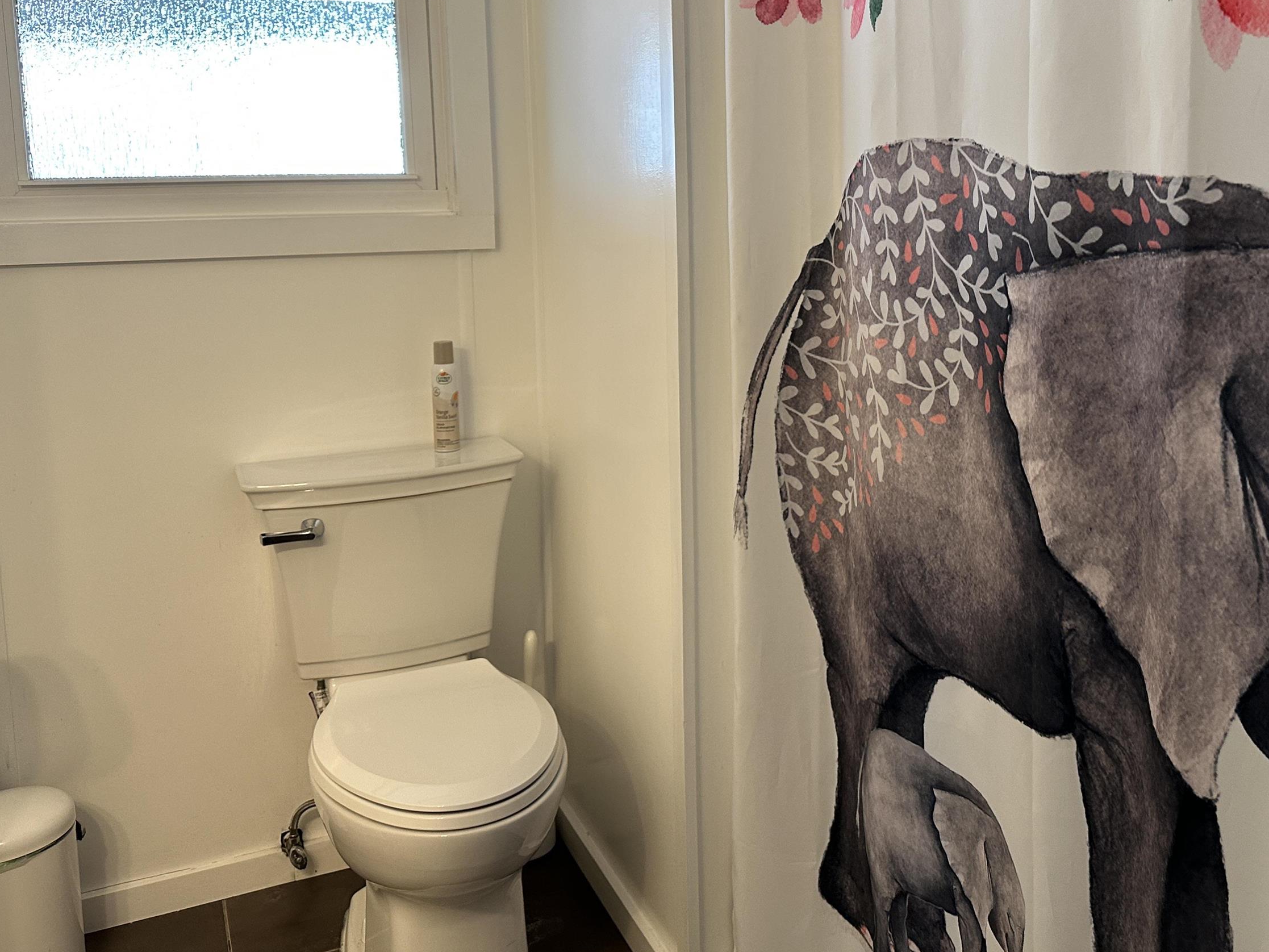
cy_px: 310
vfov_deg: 42.3
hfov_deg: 54.8
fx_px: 1210
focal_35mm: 33
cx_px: 778
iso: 160
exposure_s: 1/120
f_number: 1.78
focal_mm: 6.86
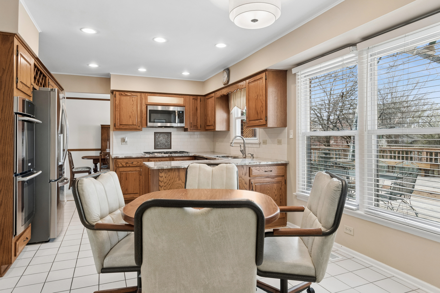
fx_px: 257
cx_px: 220
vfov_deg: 59.5
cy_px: 146
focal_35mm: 21
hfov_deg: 81.2
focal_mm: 14
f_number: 8
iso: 800
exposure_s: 1/60
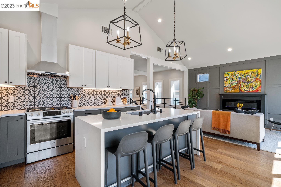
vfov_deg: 73.7
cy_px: 94
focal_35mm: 16
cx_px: 140
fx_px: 125
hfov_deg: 96.7
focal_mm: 16
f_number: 11
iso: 400
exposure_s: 1/20
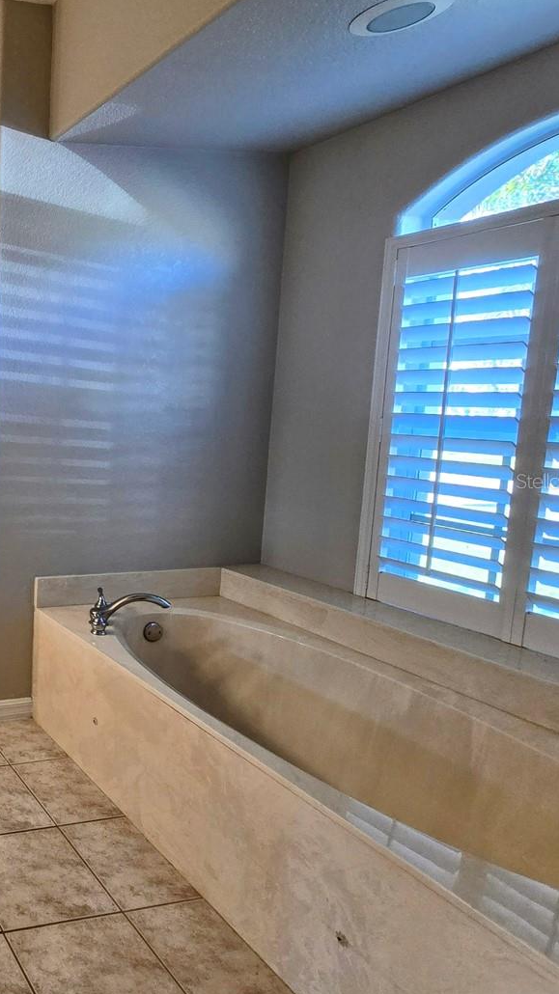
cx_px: -165
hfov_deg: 35.4
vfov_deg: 81.2
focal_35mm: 22
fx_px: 580
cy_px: 481
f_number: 2.2
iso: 160
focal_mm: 2.2
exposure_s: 1/60
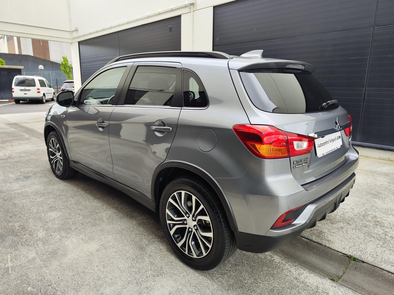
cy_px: 148
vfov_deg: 58.9
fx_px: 262
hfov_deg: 73.9
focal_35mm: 23
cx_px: 197
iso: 50
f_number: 1.69
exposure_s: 1/117
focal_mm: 7.01
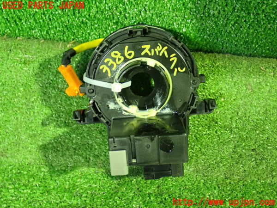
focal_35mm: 44
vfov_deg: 32.9
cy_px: 104
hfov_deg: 42.9
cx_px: 138
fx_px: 352
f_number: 2.9
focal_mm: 7.84
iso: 800
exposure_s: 1/10
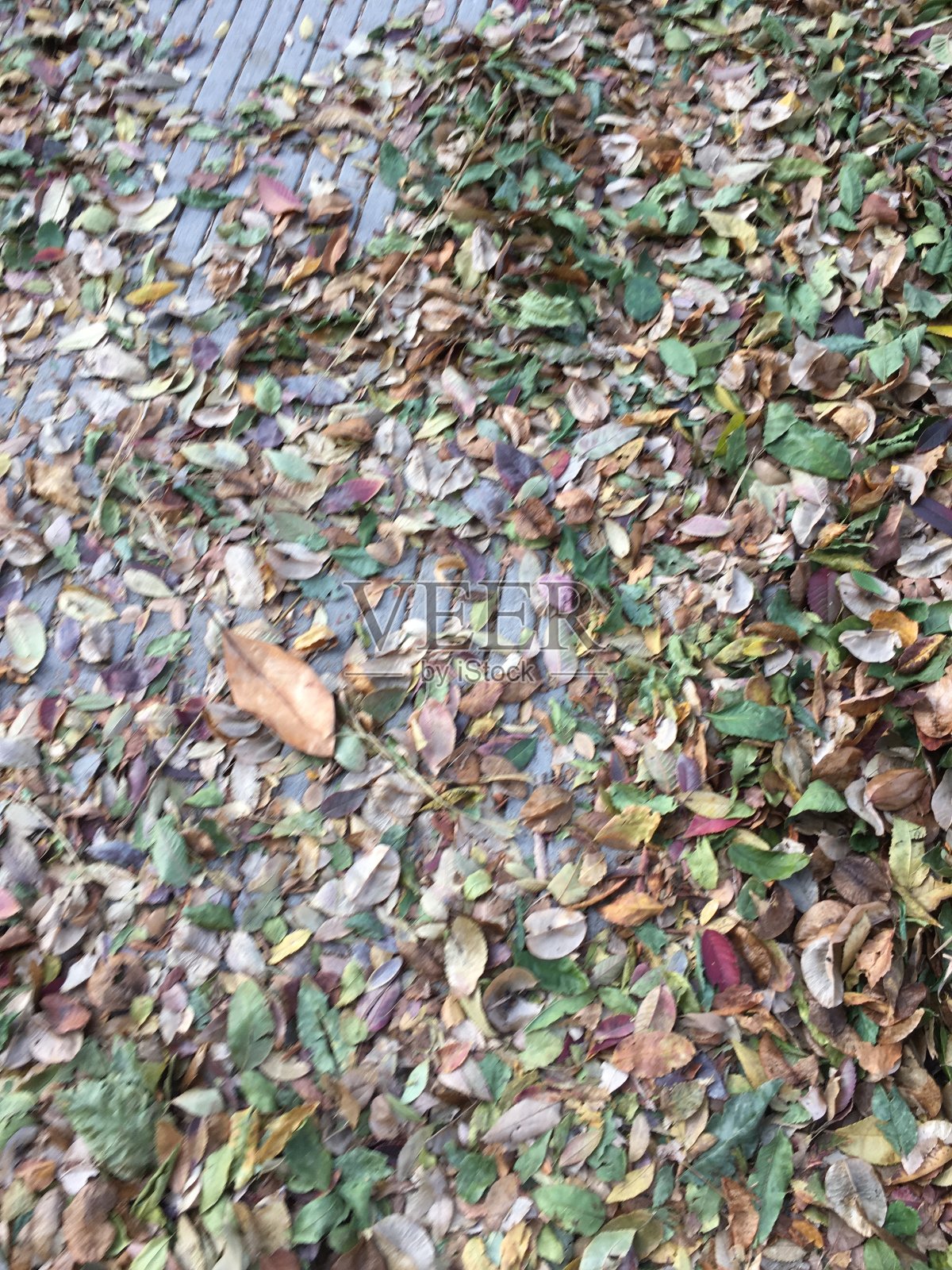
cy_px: 635
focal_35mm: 29
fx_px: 1063
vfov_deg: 61.7
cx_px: 476
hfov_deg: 48.2
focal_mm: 4.15
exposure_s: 1/120
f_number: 2.2
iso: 25
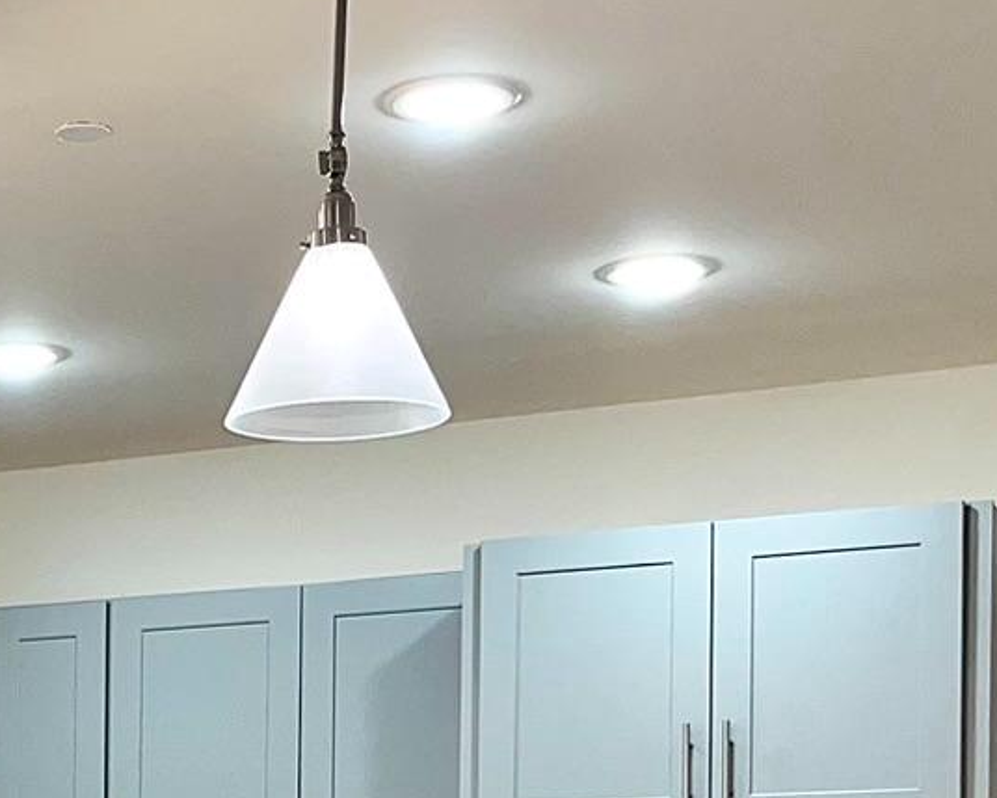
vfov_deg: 15.2
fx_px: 2863
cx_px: -141
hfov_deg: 18.9
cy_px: 1025
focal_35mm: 97
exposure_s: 1/120
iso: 100
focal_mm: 5.1
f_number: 1.6
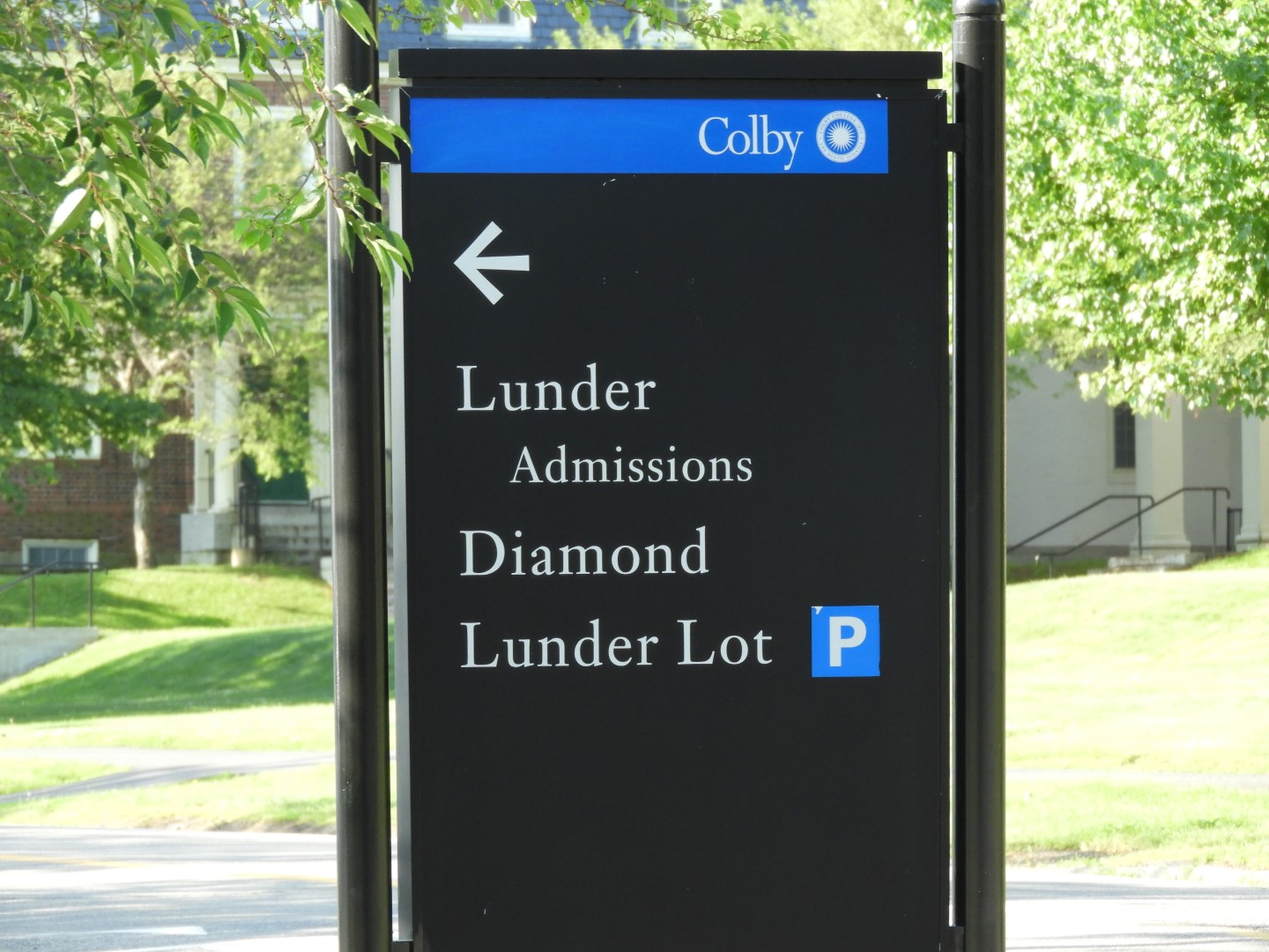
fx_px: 9165
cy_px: 476
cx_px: 634
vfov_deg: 5.9
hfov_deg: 7.9
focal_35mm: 250
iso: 250
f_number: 5.5
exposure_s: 1/125
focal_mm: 44.8
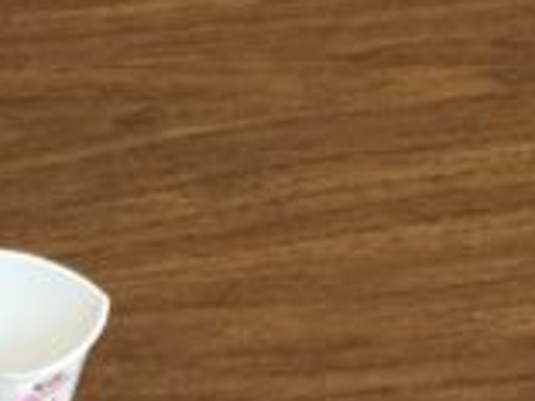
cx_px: -168
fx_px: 2210
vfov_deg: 10.0
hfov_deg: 13.3
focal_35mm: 143
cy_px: 613
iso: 40
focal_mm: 4.15
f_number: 2.2
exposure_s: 1/30
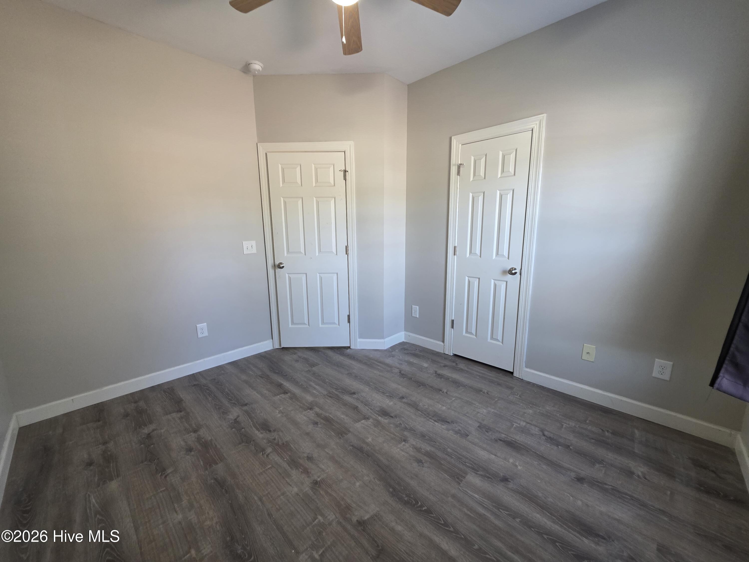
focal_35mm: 13
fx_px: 281
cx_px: 374
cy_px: 281
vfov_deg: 89.9
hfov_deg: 106.2
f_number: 1.9
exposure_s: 1/60
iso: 320
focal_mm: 2.2
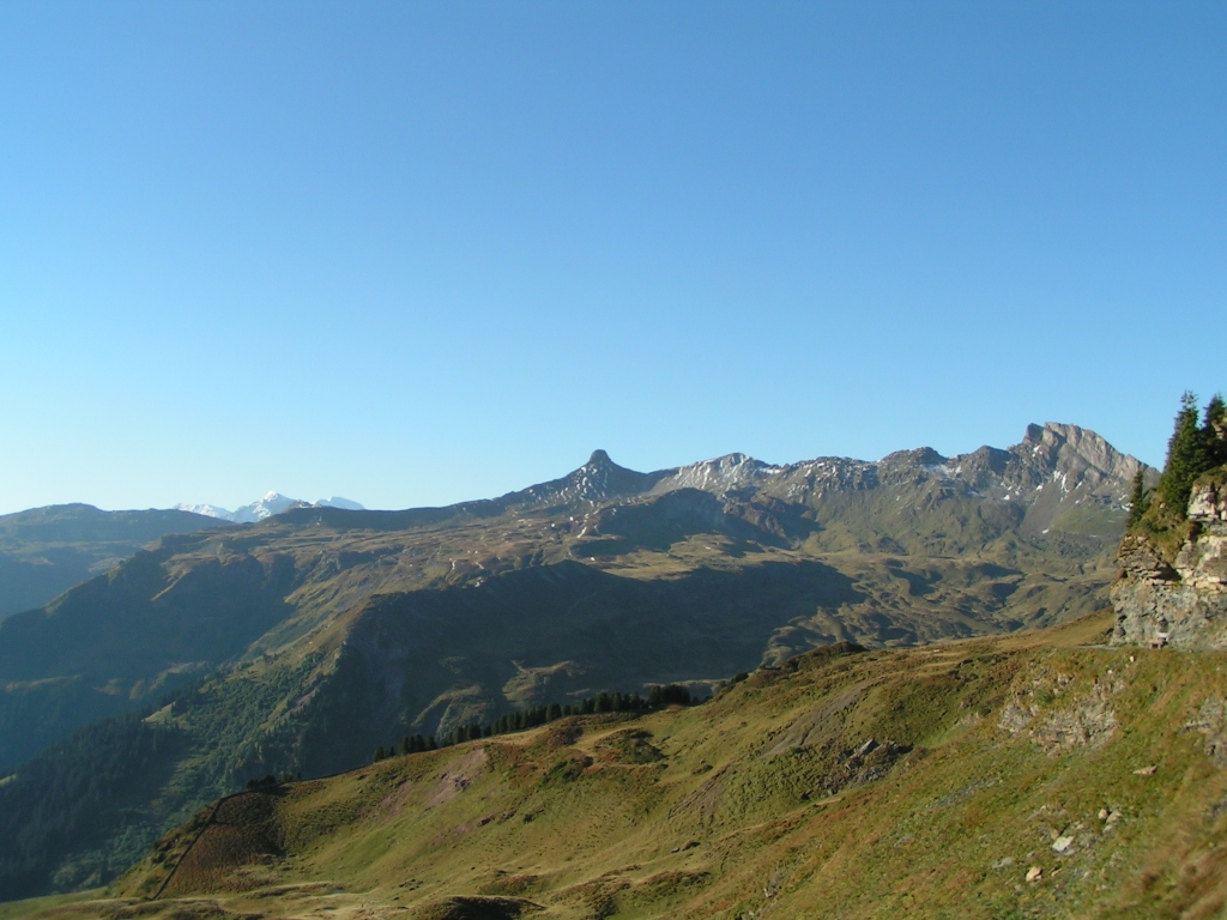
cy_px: 460
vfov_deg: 37.7
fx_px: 1347
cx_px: 614
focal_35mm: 38
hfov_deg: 49.0
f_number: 5.6
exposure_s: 1/320
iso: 50
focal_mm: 5.8
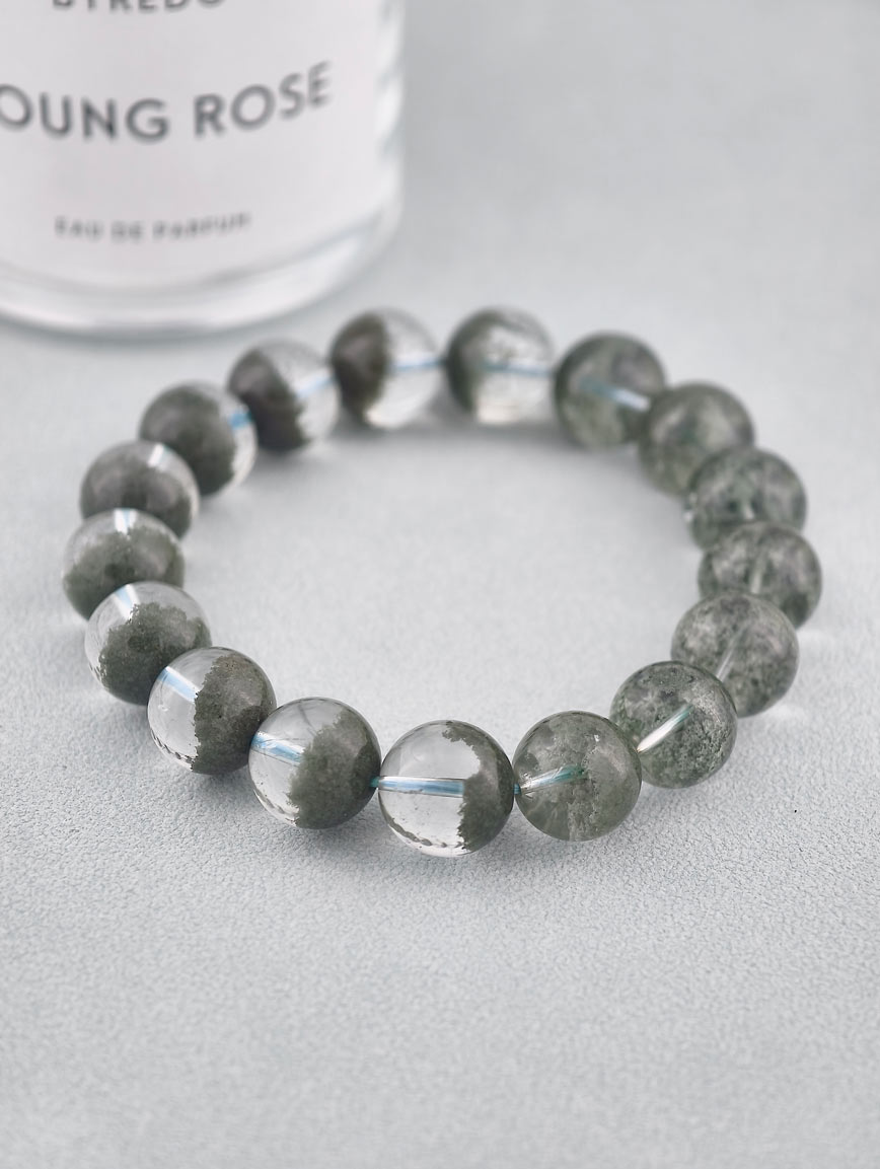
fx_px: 2874
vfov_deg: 23.0
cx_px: 440
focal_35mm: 85
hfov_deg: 17.4
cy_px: 584
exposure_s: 1/160
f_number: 2.67
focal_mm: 22.48
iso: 125
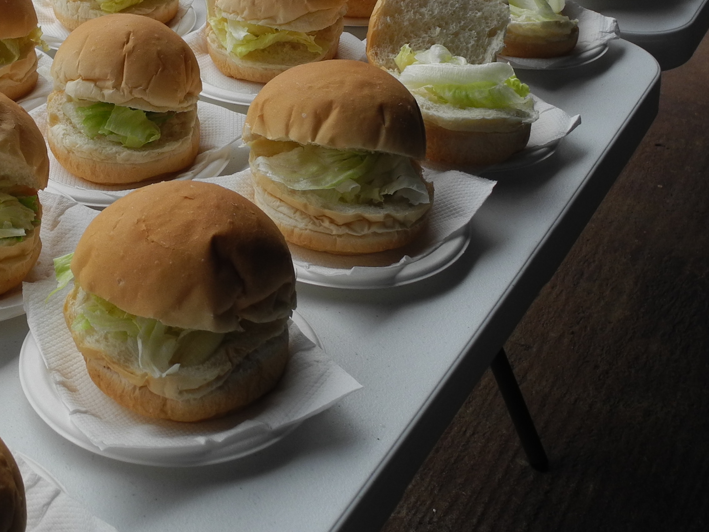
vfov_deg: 24.7
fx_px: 1167
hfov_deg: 32.9
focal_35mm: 57
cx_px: 152
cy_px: 28
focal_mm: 6
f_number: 3.5
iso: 100
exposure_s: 1/1031
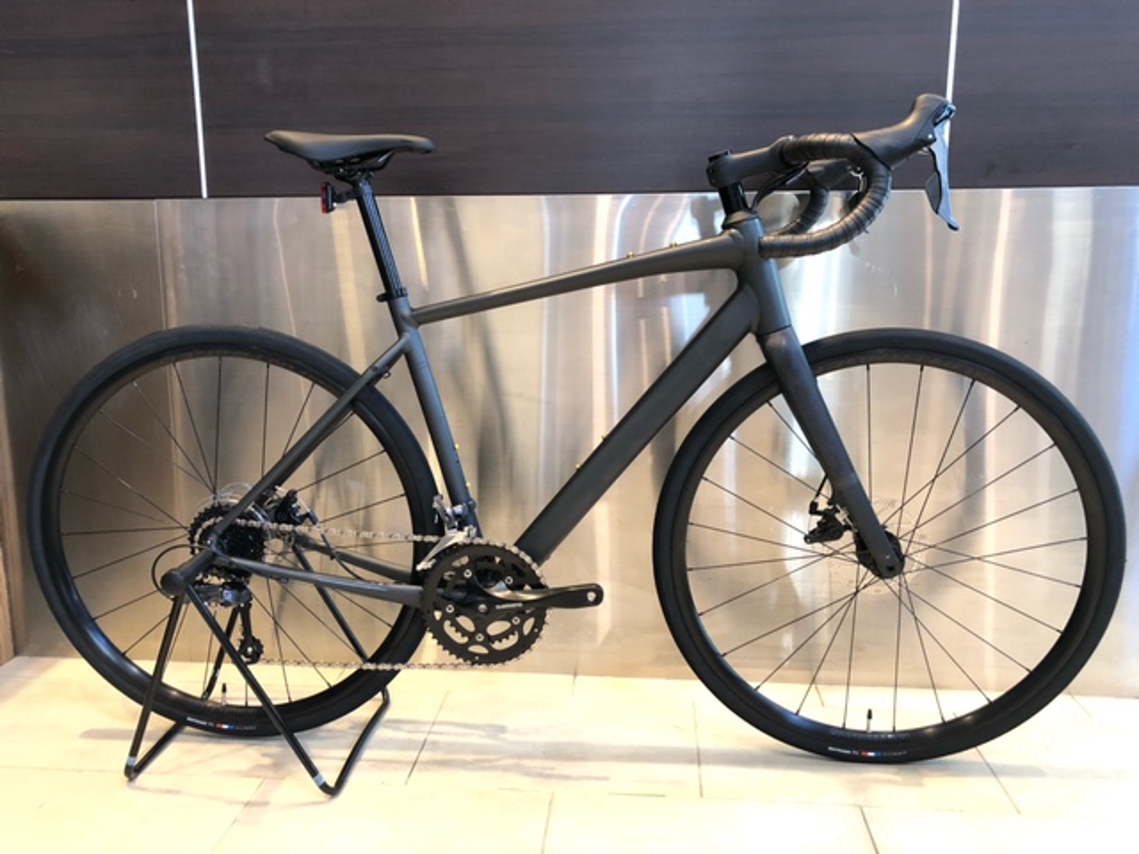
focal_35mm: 28
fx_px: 921
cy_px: 427
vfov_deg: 49.7
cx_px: 570
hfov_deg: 63.4
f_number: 1.8
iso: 64
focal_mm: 3.99
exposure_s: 1/15
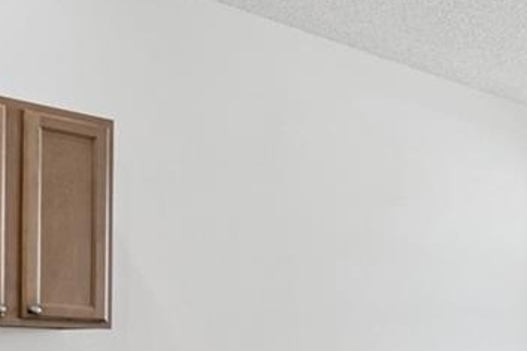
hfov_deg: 24.9
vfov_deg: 19.5
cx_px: 718
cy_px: 345
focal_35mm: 68
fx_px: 995
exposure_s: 1/4
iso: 100
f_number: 7.1
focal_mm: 10
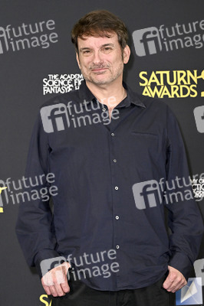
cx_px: 102
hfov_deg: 16.6
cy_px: 153
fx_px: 698
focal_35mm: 82
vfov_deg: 24.8
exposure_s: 1/320
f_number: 5.6
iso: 2000
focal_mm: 82
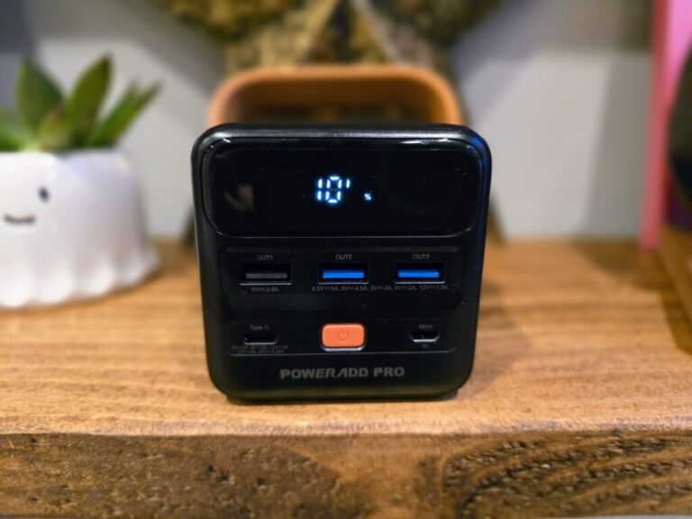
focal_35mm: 23
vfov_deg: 58.9
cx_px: 346
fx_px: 460
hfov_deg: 73.9
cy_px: 260
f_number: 1.7
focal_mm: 6.3
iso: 1600
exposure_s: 1/100
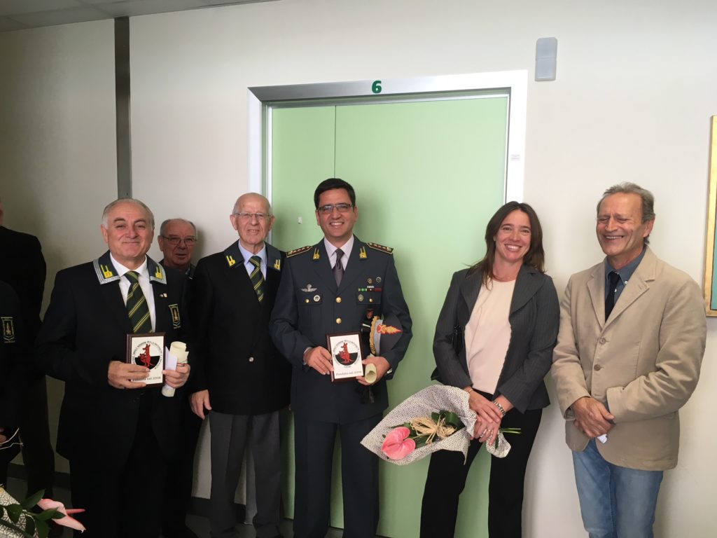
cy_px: 269
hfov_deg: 61.7
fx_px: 601
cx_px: 358
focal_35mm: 29
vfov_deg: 48.2
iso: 25
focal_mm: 4.15
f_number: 2.2
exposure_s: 1/33
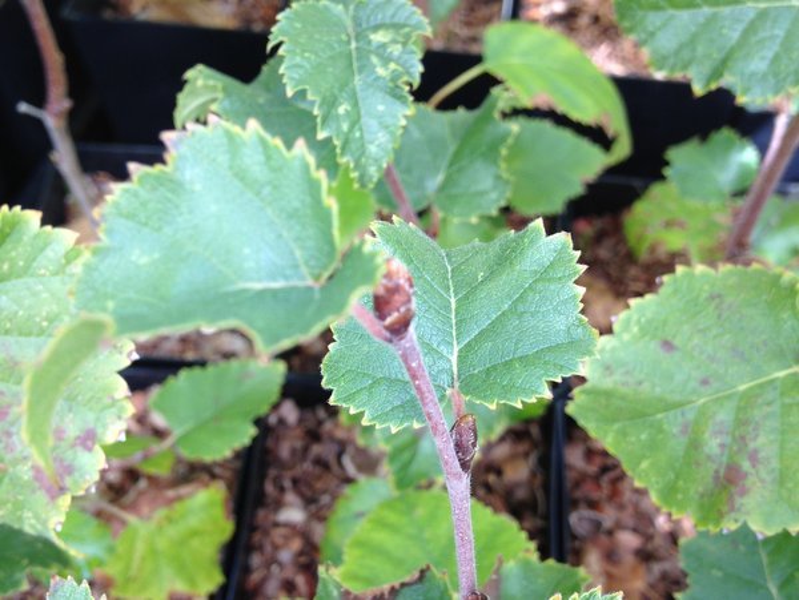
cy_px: 300
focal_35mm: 33
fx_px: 762
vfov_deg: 43.0
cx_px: 400
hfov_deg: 55.3
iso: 50
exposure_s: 1/120
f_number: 2.4
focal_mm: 4.12
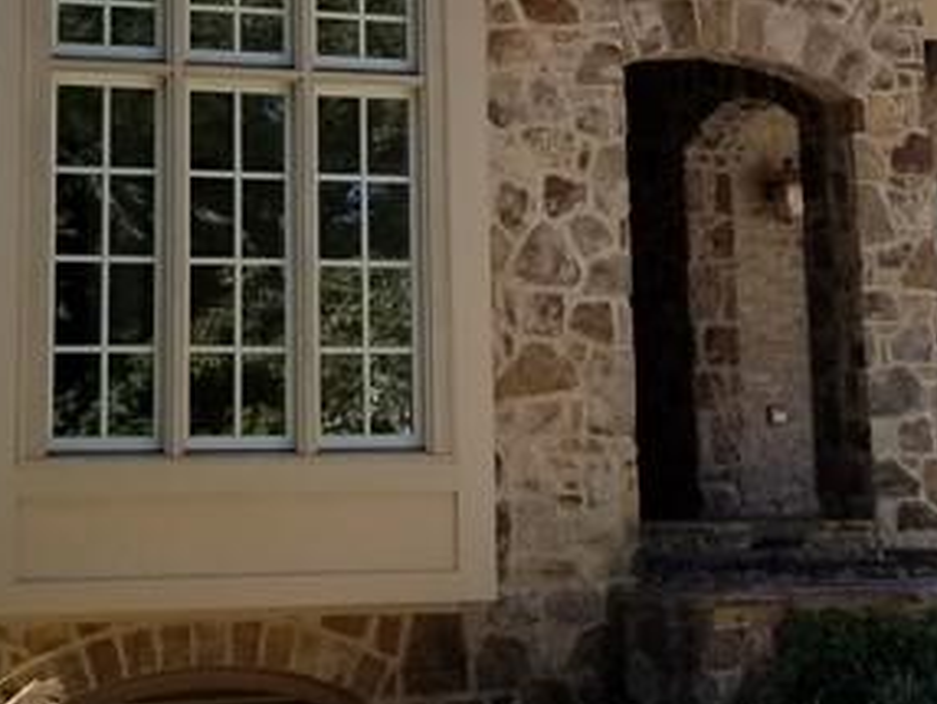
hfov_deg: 21.1
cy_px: 46
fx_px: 2519
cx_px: 452
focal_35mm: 93
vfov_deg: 15.7
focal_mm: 4.25
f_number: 1.7
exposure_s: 1/1484
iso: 50
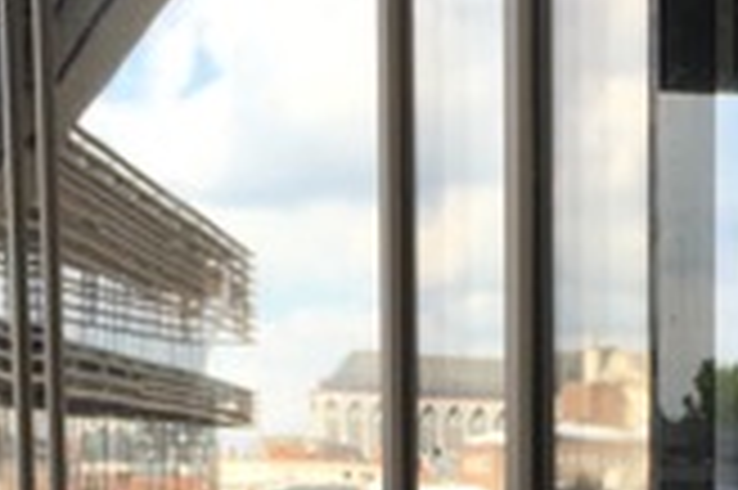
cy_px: 782
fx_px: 2417
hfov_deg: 17.3
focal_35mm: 118
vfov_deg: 11.1
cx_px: 490
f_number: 2.2
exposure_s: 1/472
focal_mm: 4.15
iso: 25
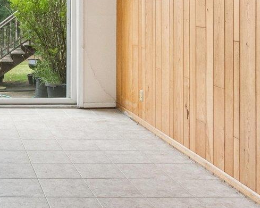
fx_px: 423
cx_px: -31
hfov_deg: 30.3
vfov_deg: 25.9
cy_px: -9
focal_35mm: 55
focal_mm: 7
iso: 500
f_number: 10
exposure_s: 1/60
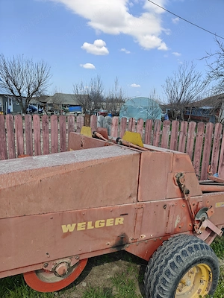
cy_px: 149
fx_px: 207
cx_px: 112
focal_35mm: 24
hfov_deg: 56.8
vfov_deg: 71.6
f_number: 1.8
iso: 80
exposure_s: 1/911
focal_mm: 5.59
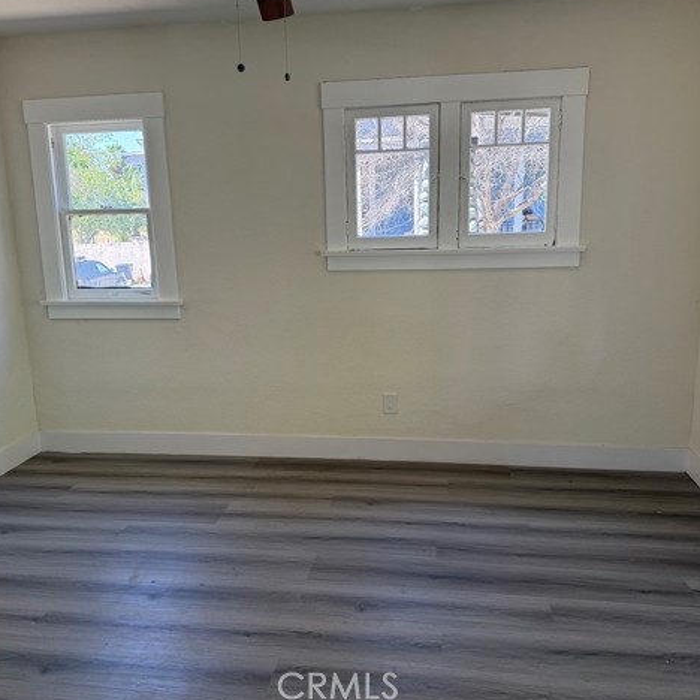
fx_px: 663
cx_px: 329
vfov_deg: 55.6
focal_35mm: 29
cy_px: 349
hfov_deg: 55.6
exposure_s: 1/248
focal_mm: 6.76
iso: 100
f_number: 1.78
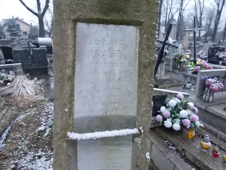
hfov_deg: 67.3
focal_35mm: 26
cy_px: 85
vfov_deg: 53.1
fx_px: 170
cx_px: 113
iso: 400
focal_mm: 4.6
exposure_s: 1/80
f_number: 3.2
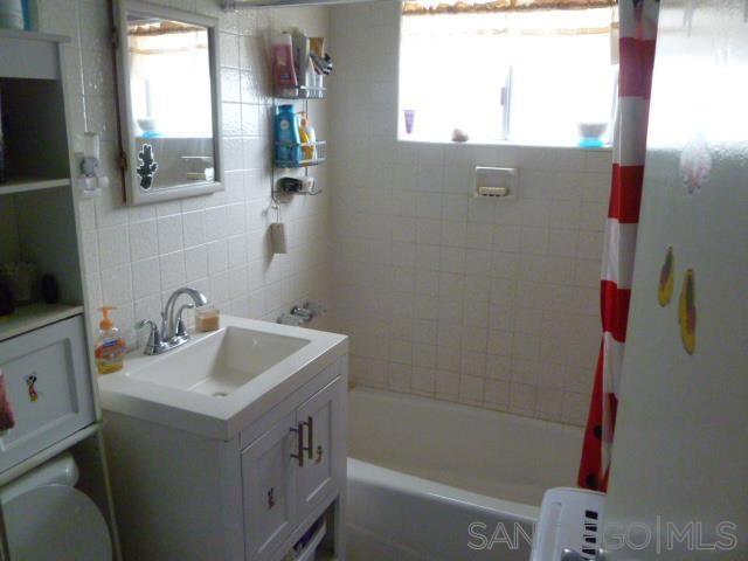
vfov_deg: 49.7
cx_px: 374
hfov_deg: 63.4
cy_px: 280
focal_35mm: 28
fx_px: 605
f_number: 3.3
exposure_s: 1/60
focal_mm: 5
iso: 800
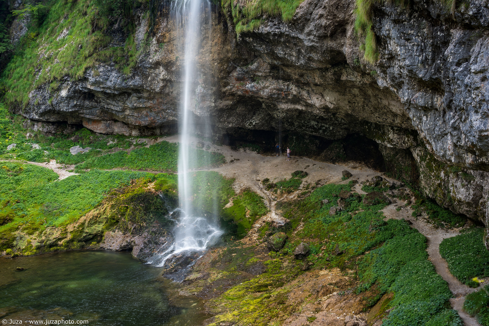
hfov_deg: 51.9
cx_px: 244
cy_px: 163
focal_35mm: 37
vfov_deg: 35.9
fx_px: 503
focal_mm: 37
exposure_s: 1/5
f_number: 11
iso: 100
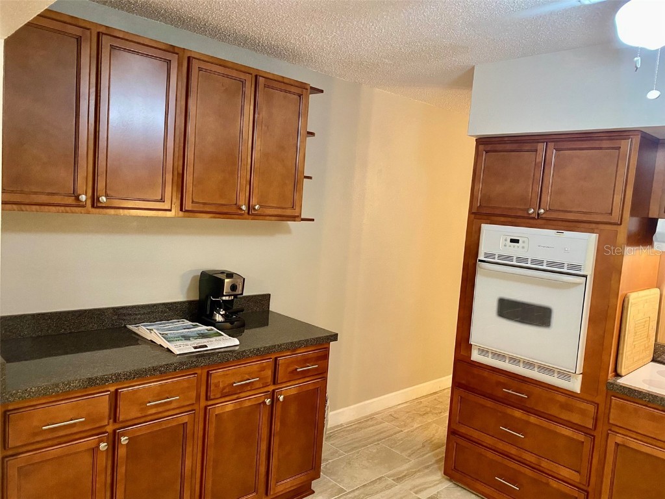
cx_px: 332
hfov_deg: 67.3
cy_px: 250
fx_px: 499
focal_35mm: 26
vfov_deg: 53.1
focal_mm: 4.25
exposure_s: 1/60
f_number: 1.8
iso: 400
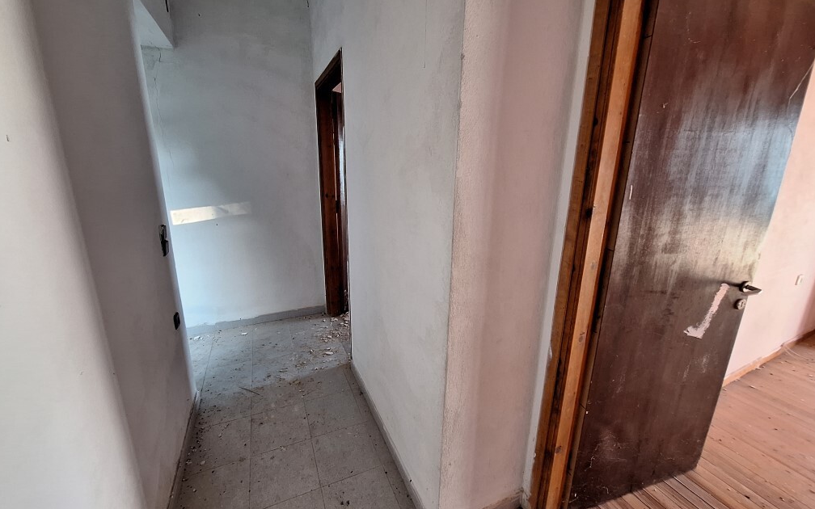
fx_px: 311
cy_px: 238
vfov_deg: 78.5
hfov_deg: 105.3
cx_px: 406
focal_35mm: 14
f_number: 2.2
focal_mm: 1.74
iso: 160
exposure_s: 1/50
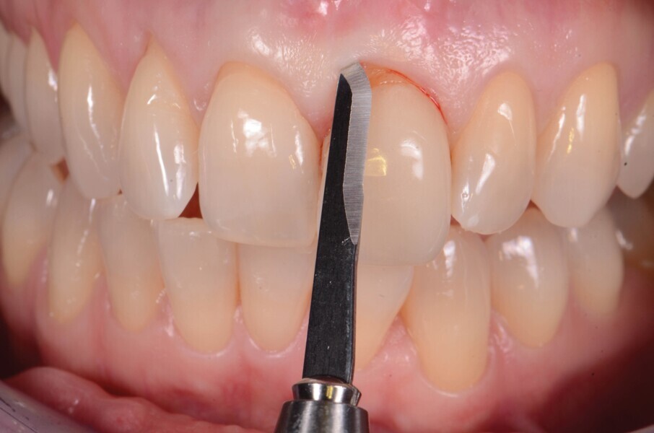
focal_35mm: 158
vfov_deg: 8.7
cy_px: 216
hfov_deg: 13.1
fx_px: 2855
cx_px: 327
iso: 200
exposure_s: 1/100
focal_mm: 105
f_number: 25
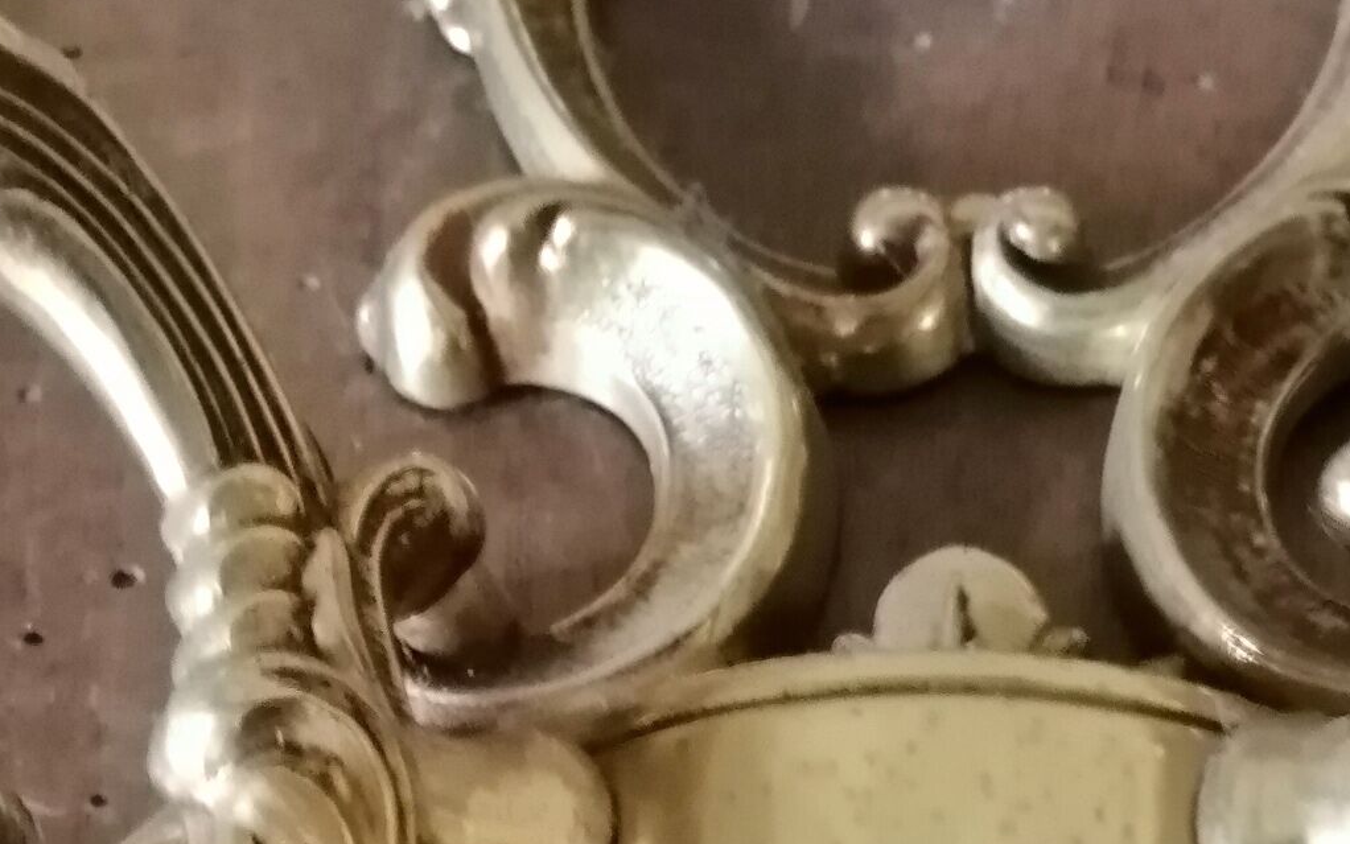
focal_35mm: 88
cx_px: 1025
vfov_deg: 14.7
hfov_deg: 23.3
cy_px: 794
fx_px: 3238
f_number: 1.8
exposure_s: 1/33.3
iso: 640
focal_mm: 3.96
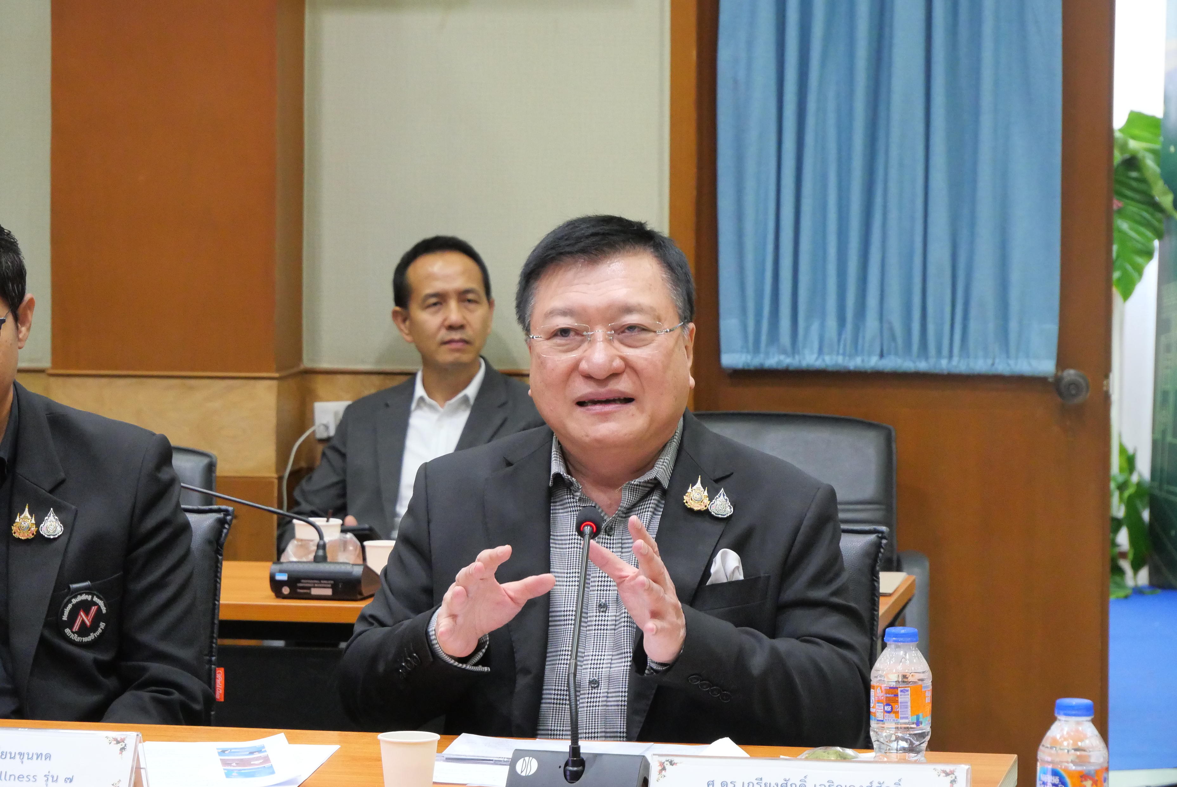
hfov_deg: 16.5
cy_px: 394
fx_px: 4056
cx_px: 588
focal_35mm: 124
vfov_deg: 11.1
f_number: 5.6
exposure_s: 1/50
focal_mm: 60
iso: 3200
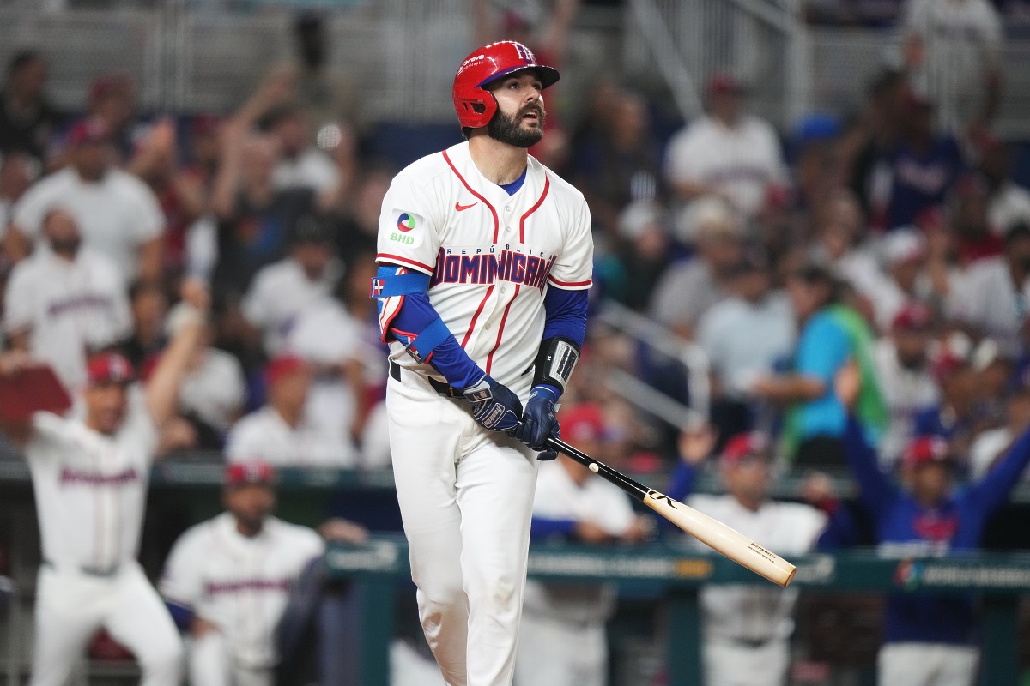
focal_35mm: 400
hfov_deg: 5.2
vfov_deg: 3.4
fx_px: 11444
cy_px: 343
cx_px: 515
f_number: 3.2
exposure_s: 1/2000
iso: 4000
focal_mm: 400
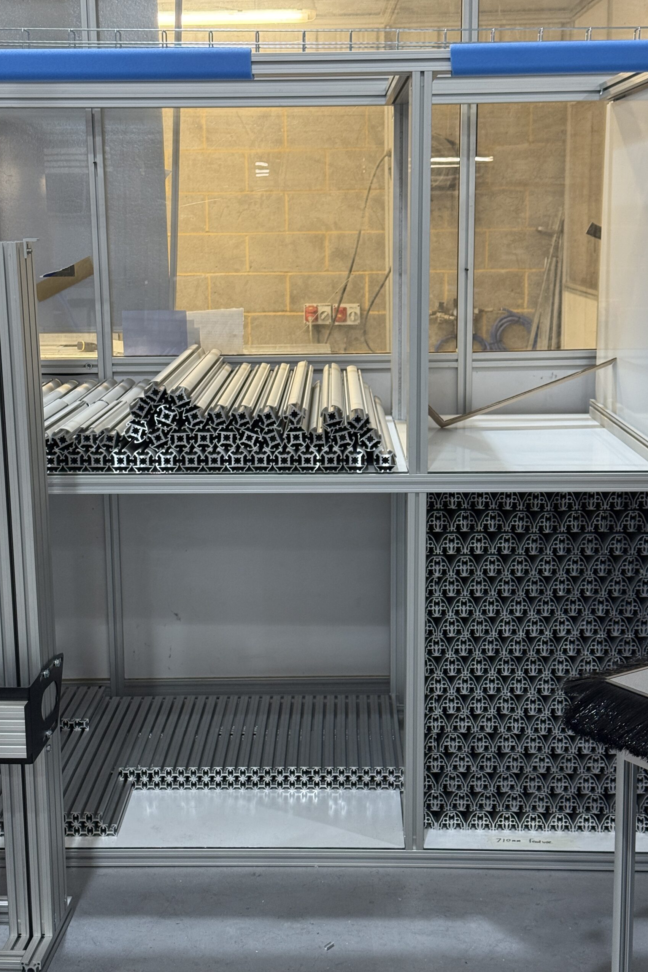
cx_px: 293
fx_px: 1350
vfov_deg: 39.6
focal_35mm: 50
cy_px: 486
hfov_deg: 27.0
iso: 160
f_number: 1.78
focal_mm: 6.76
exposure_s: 1/100
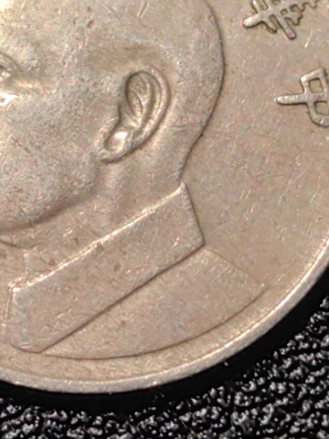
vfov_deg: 11.1
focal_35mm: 177
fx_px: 2243
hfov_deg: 8.4
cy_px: 103
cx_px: 84
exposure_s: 1/100
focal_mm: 5.75
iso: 50
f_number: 2
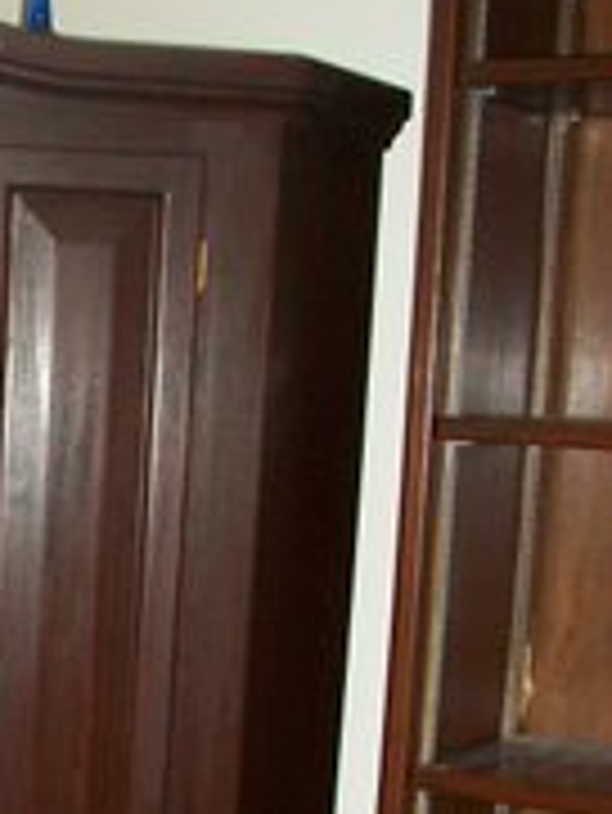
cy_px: 933
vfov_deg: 20.8
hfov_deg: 15.8
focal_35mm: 89
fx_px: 2096
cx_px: -182
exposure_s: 1/60
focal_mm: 5.7
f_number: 2.8
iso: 160
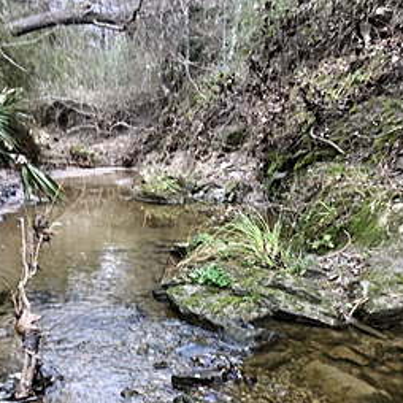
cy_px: 290
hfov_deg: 42.8
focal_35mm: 39
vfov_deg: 41.8
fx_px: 514
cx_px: 202
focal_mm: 3.99
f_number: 1.8
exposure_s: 1/120
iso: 40
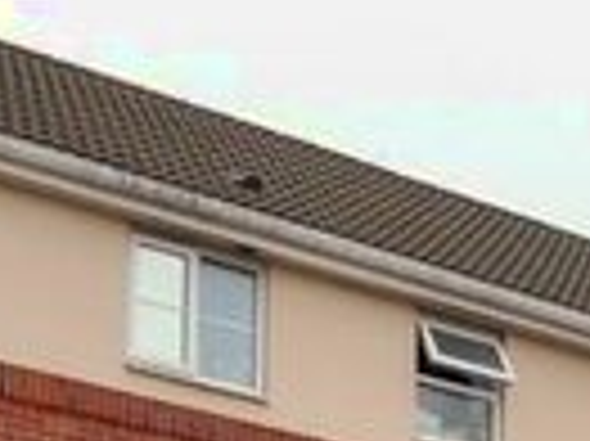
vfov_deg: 10.0
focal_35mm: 139
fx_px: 2367
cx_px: 437
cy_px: 839
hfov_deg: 14.2
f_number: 3.2
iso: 100
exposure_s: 1/500
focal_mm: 4.6
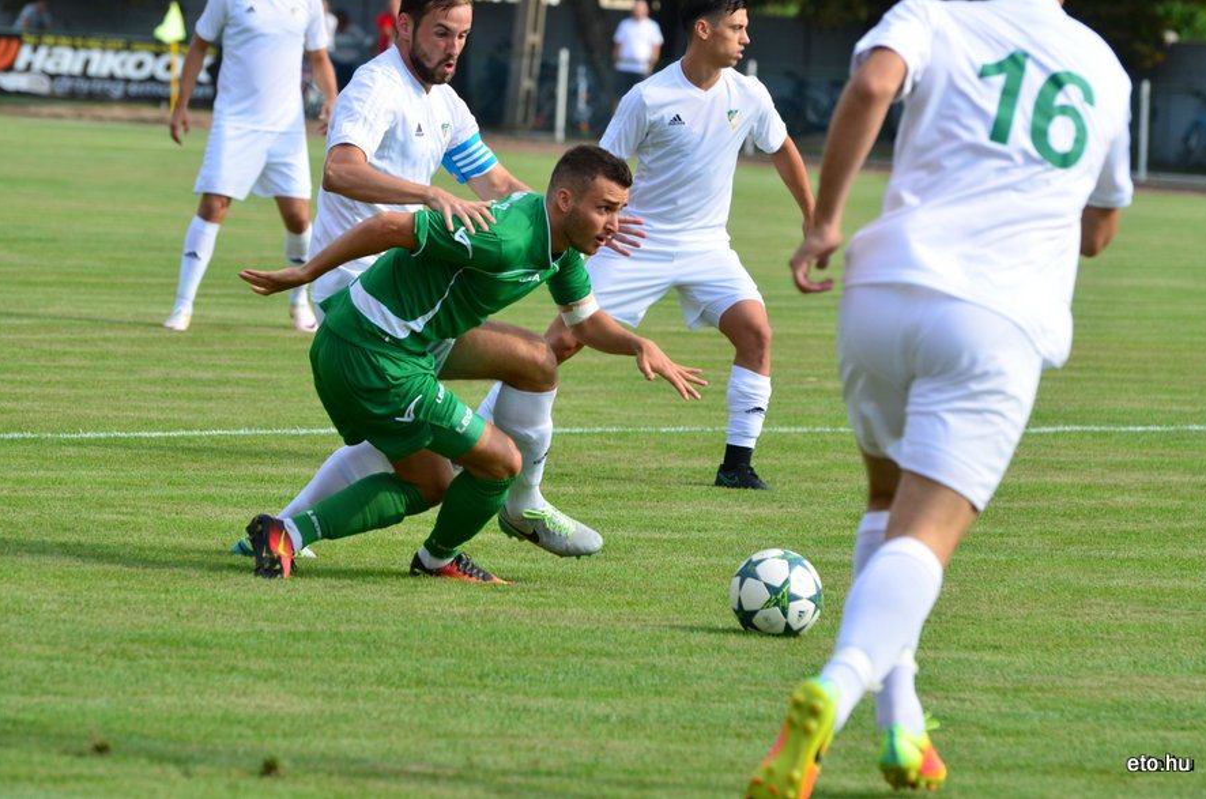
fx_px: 8409
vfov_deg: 5.4
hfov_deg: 8.2
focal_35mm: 252
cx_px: 608
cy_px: 395
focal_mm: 165
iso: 640
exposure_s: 1/2000
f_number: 5.6
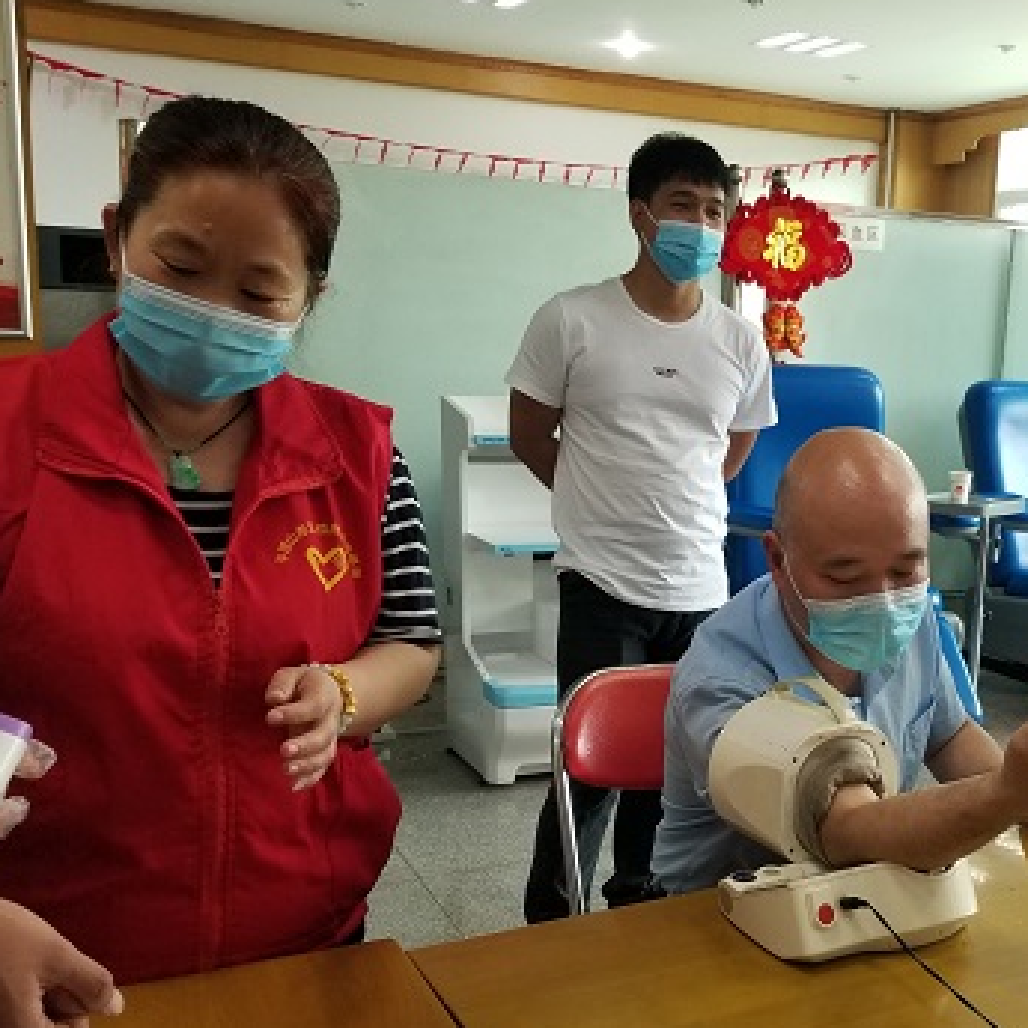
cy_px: 644
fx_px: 1344
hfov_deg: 40.2
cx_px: 819
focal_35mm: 40
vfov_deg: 41.6
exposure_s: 1/50
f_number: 1.7
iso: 125
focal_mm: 4.25
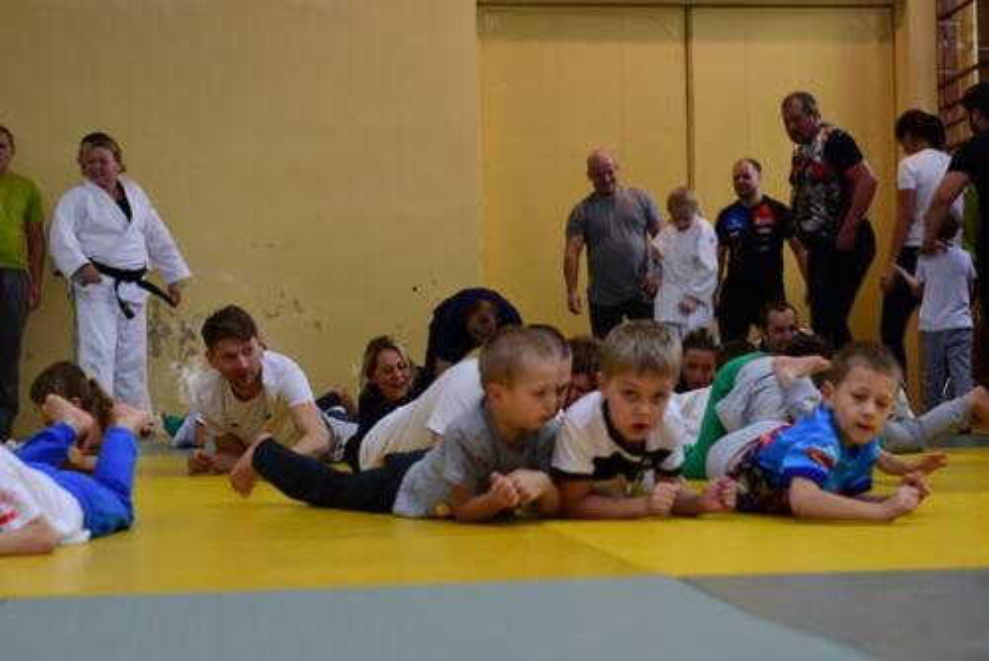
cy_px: 330
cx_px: 494
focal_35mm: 75
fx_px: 2062
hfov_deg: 27.0
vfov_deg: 18.2
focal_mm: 50
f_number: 2.5
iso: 320
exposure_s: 1/200
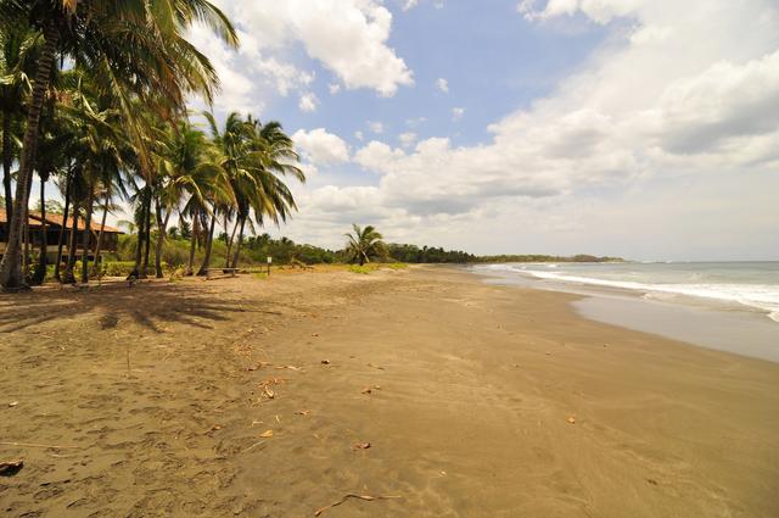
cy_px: 259
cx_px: 390
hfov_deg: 95.1
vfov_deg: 71.9
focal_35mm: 16
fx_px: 357
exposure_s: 1/5000
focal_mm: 11
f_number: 4
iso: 400
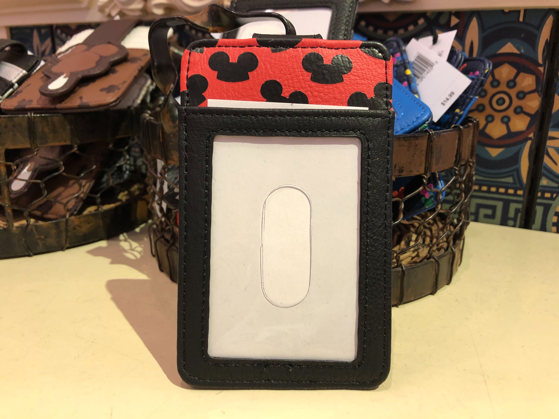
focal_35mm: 28
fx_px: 452
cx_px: 280
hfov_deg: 63.4
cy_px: 210
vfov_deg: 49.7
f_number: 1.8
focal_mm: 4
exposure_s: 1/15
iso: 40
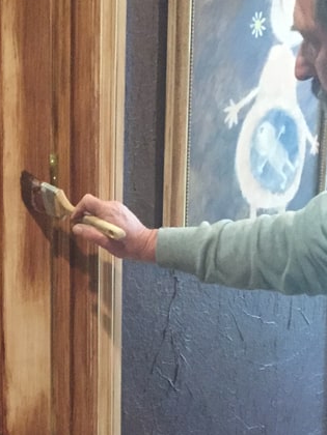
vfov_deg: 27.7
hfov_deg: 20.1
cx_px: -56
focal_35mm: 69
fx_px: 869
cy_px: 336
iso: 400
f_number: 2.2
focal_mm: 4.15
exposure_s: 1/15
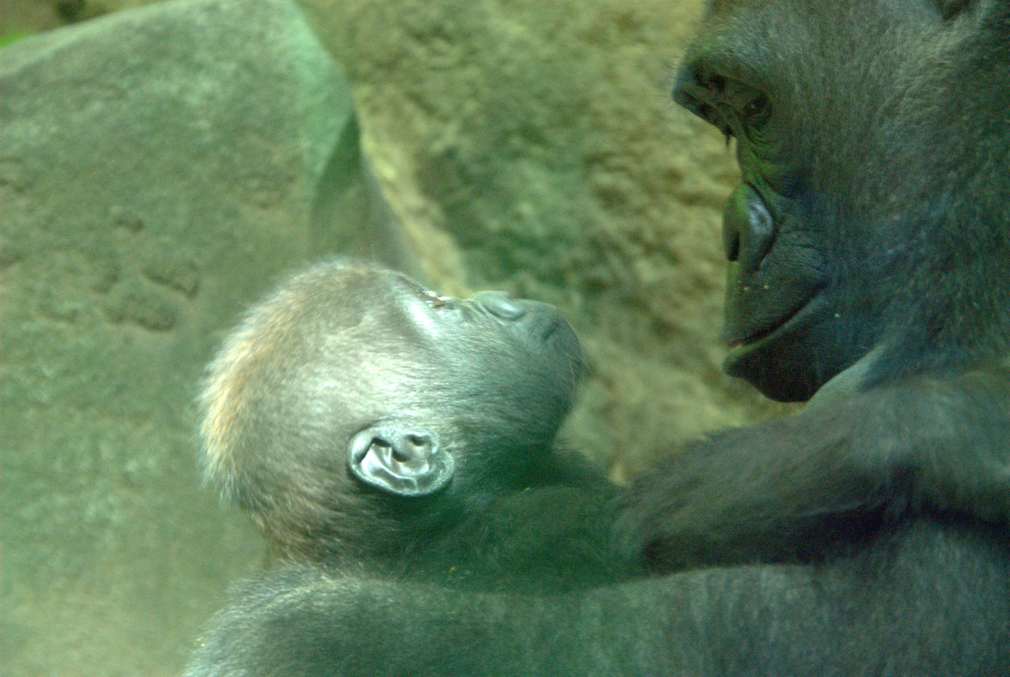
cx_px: 505
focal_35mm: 120
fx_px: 3372
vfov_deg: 11.5
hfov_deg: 17.0
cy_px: 338
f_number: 5.6
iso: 1600
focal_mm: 80
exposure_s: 1/25
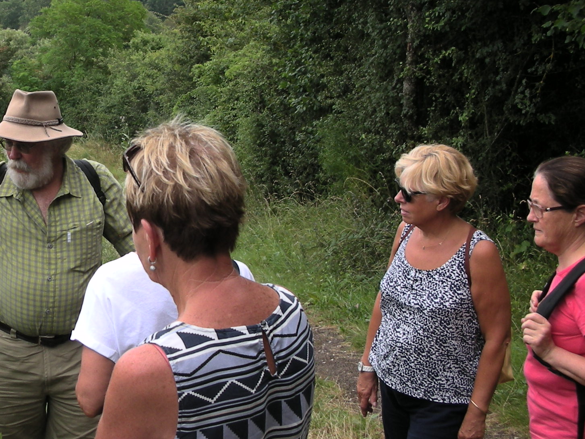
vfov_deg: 19.8
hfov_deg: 25.3
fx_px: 1251
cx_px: 32
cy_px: 145
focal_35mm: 74
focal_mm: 5.8
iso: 50
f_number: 2.8
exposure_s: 1/242
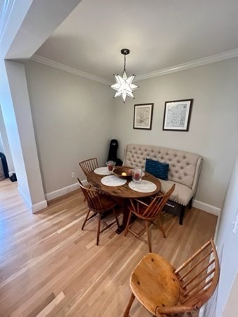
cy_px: 158
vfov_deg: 106.2
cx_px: 119
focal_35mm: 13
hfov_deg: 90.0
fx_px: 119
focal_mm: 1.57
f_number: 1.8
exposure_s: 1/60
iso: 400
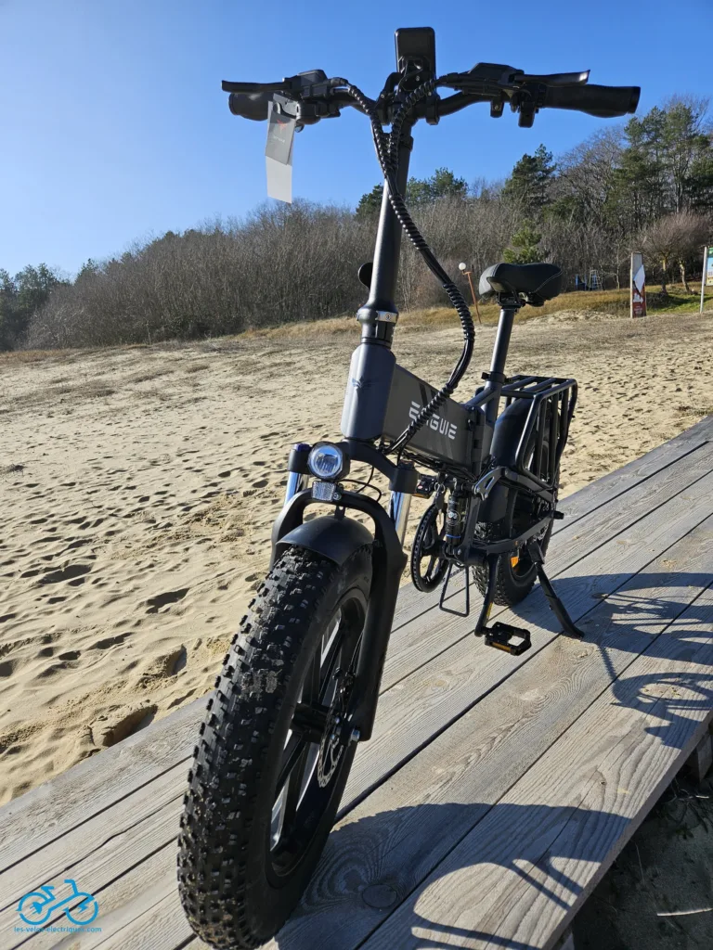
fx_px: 632
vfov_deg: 73.9
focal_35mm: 23
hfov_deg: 58.9
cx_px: 356
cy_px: 475
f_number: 1.8
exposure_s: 1/1718
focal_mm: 5.4
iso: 25
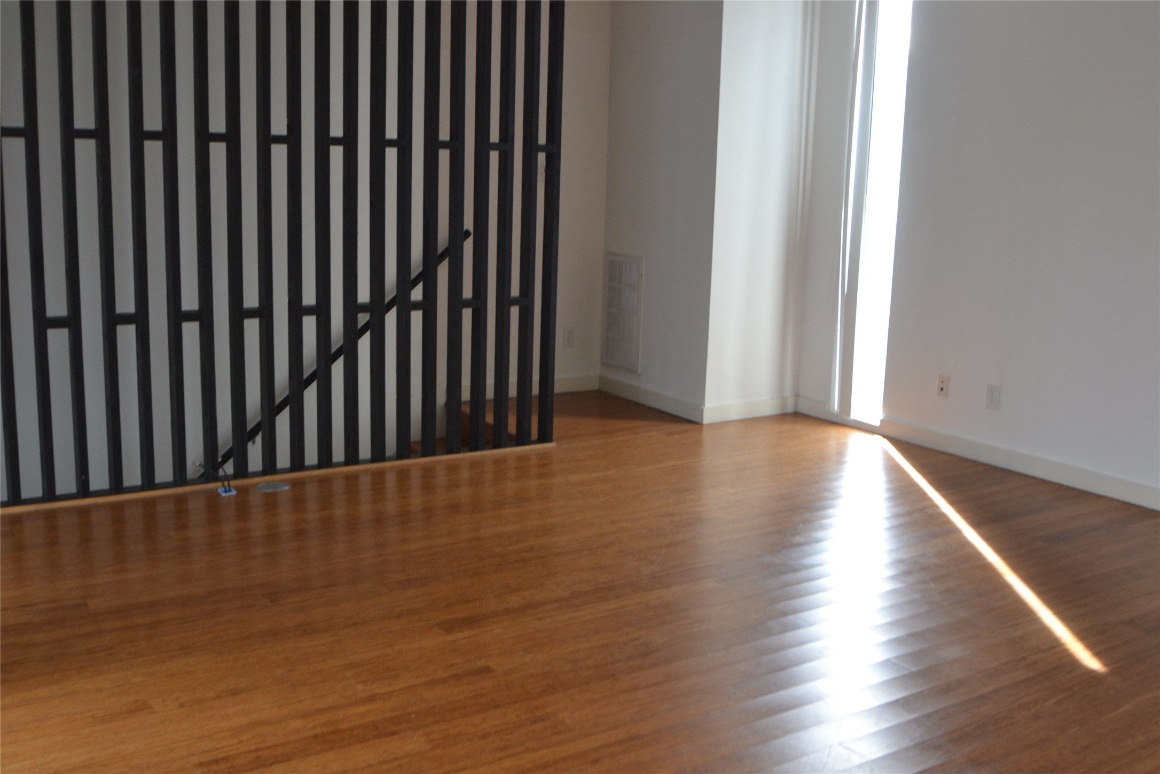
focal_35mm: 36
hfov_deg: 53.1
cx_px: 580
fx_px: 1160
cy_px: 387
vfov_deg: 36.9
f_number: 4.5
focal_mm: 24
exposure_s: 1/60
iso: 400
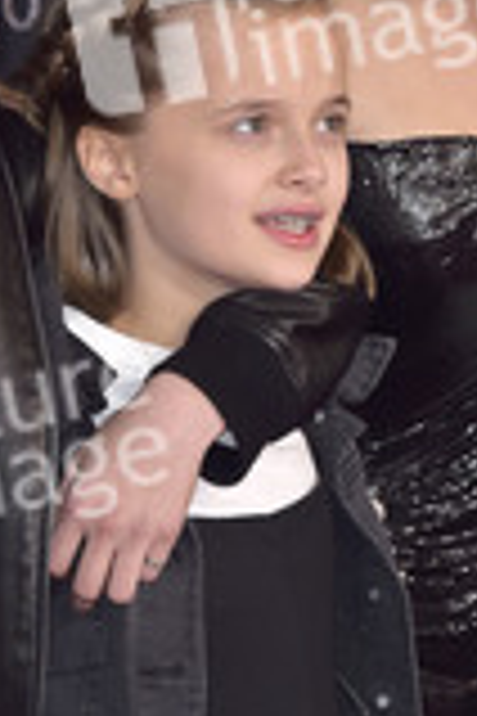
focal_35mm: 756
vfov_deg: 2.7
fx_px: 15024
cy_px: 234
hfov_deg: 1.8
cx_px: 430
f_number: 7.1
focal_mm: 300
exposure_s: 1/250
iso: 800
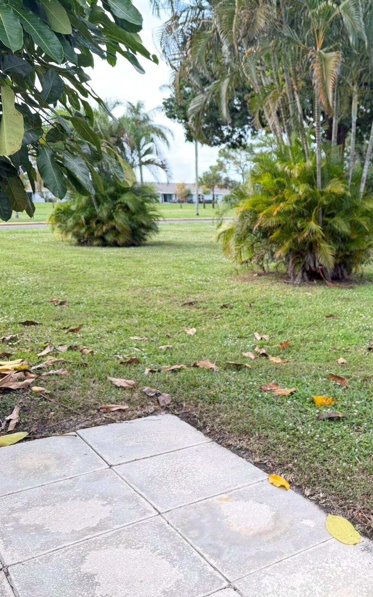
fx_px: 553
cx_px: 350
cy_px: 298
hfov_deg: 34.7
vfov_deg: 56.7
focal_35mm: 34
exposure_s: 1/210
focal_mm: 6.76
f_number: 1.78
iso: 80
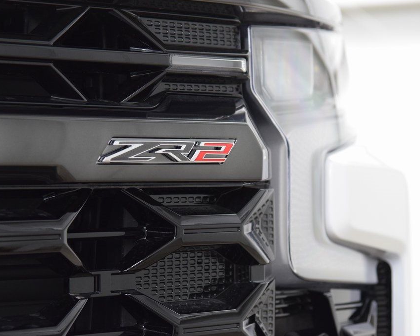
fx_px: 1479
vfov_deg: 13.0
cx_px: 177
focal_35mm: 119
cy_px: 167
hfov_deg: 16.2
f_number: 5.6
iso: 1600
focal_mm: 70
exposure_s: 1/30
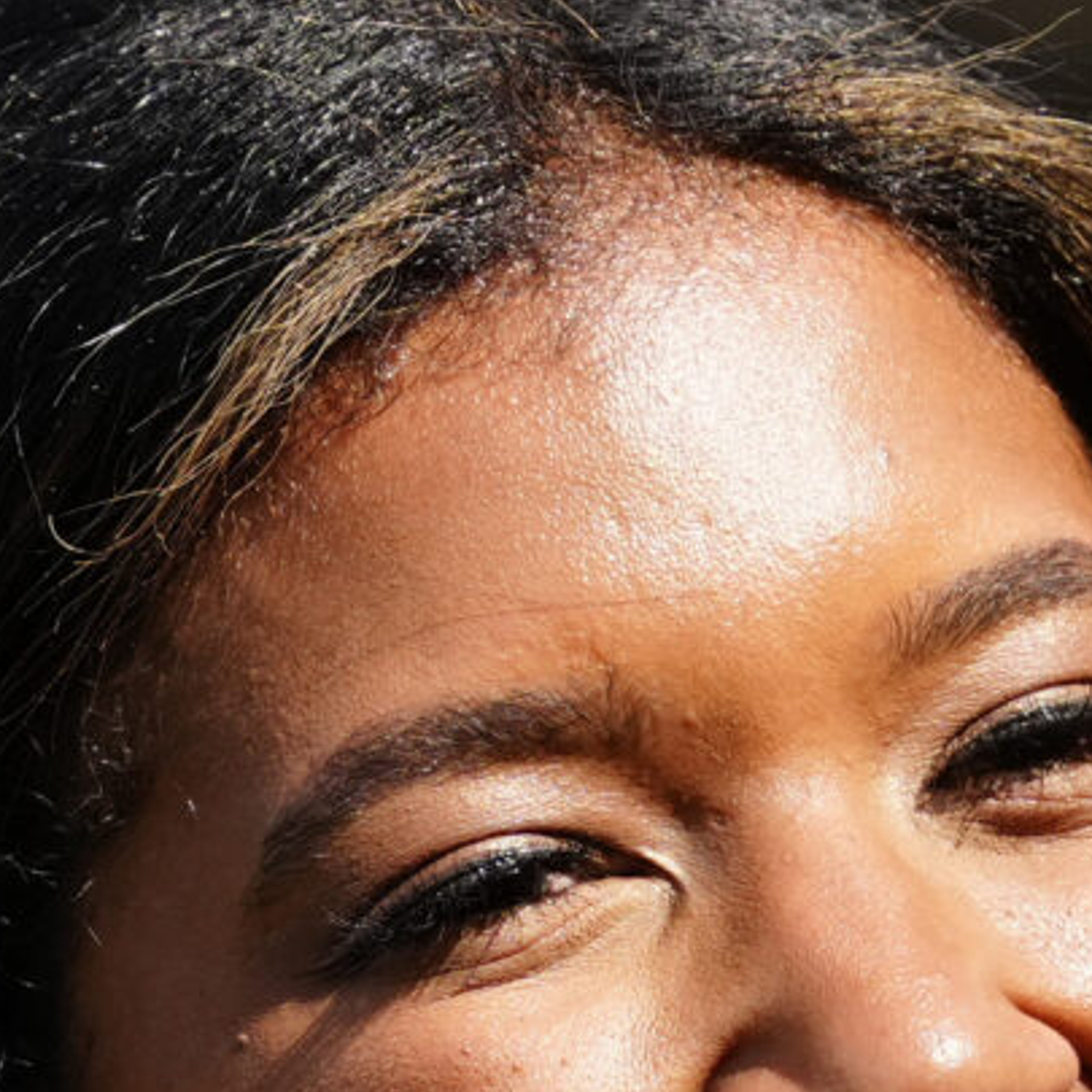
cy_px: 2150
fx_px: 80624
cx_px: 1084
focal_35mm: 2259
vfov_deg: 0.8
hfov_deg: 0.8
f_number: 4
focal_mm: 420
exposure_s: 1/2000
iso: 640
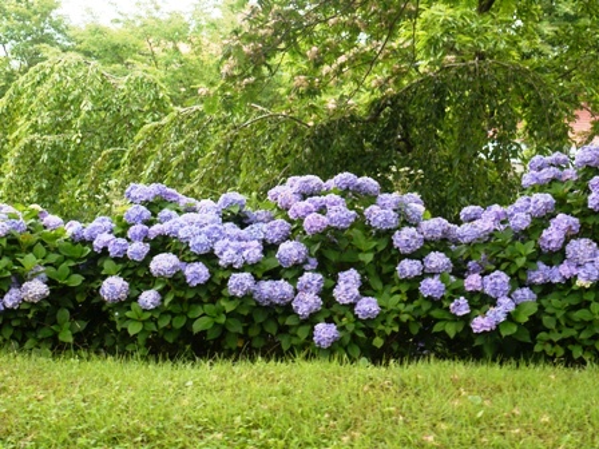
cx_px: 300
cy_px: 224
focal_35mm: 66
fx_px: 1142
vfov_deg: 22.3
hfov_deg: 29.4
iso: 200
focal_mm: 33
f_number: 5.4
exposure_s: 1/125
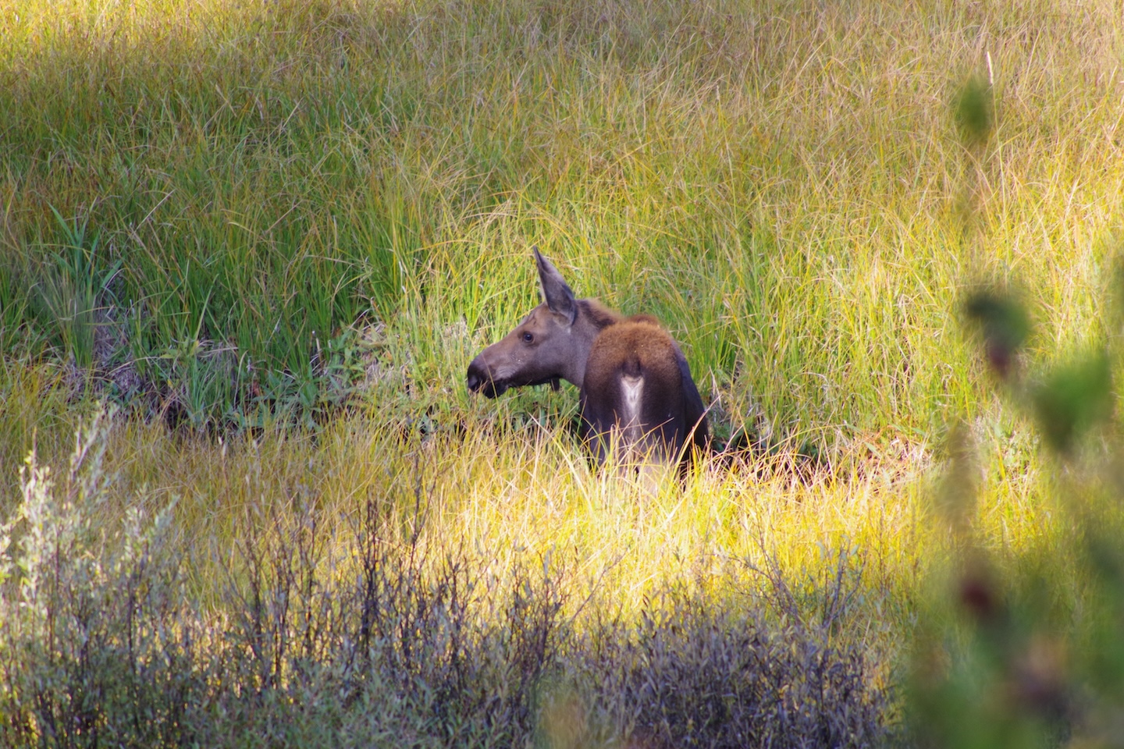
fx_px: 19668
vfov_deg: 2.2
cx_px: 562
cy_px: 374
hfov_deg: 3.3
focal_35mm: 630
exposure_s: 1/250
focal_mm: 420
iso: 800
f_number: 8
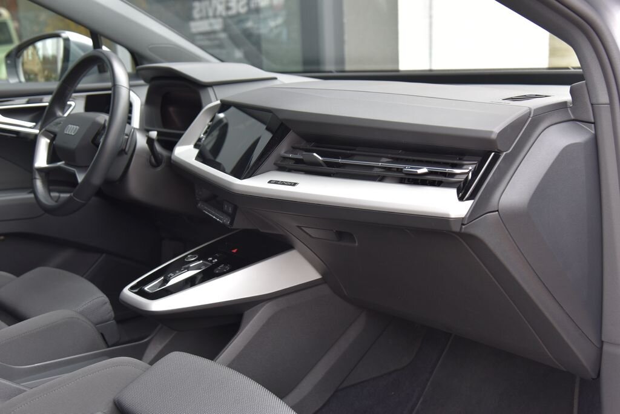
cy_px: 207
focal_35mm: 50
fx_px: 862
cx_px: 310
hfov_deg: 39.6
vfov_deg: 27.0
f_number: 4.5
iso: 500
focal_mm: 50
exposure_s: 1/80
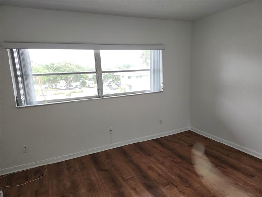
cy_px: 98
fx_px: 174
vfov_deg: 58.9
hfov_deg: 73.9
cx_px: 131
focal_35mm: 23
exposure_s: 1/60
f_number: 1.8
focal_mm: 5.54
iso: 80
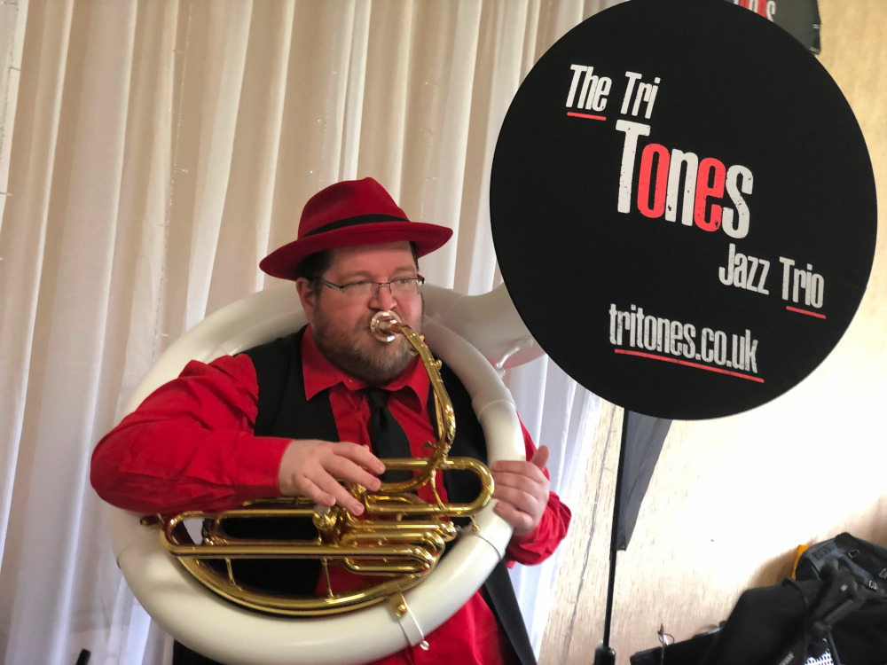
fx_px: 1332
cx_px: 444
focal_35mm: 52
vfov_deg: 28.0
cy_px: 332
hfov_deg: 36.8
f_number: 2.4
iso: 125
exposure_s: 1/33
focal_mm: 6
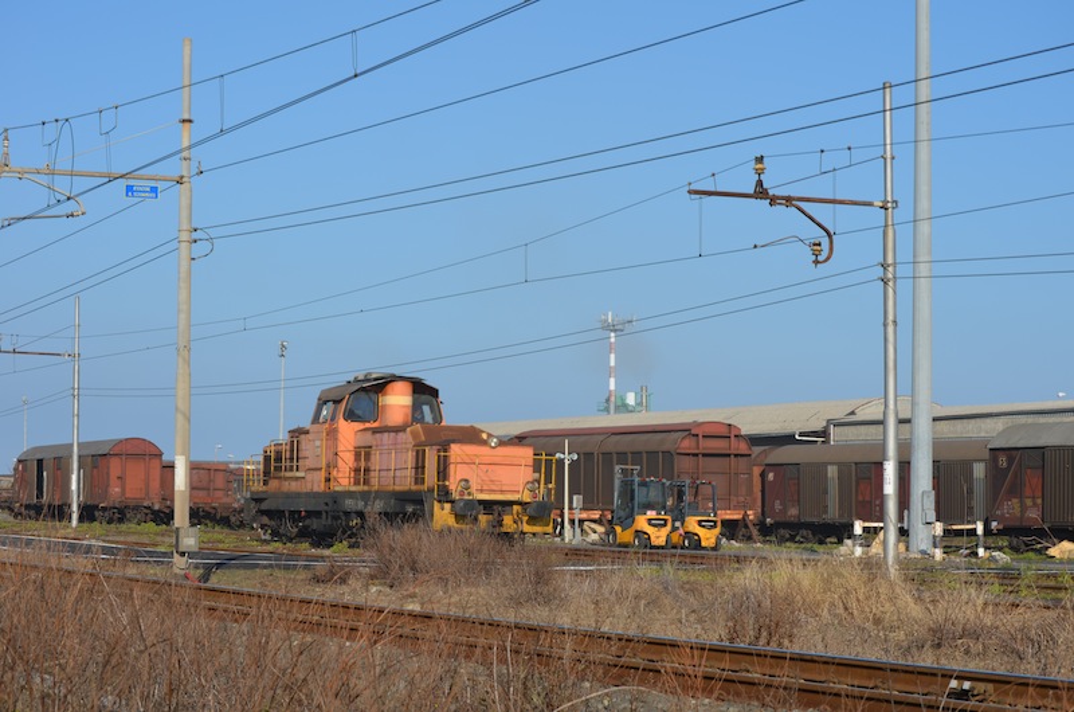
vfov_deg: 16.5
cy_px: 356
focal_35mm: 82
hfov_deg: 24.7
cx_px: 537
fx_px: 2456
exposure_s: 1/320
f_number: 9
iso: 100
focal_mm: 55
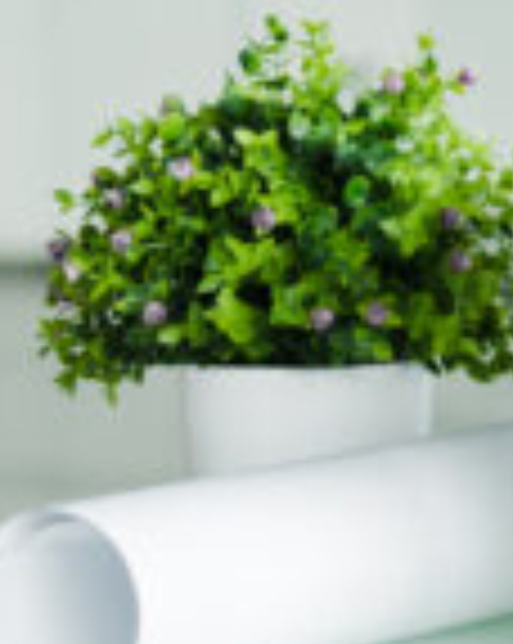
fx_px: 4812
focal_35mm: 253
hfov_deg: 5.7
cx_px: 1602
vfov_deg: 7.6
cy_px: -43
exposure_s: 1/125
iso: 320
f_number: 2.2
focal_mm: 50
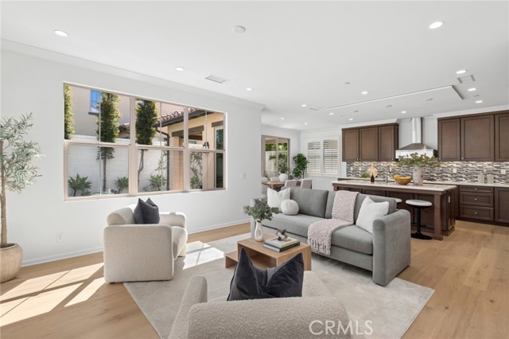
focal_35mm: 16
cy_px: 170
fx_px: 226
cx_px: 254
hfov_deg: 96.8
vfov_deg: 73.7
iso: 200
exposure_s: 1/60
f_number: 9
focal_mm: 16
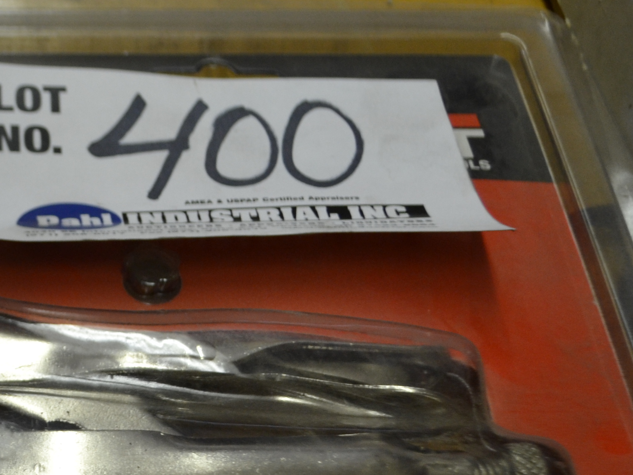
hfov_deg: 19.6
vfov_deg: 15.6
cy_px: 400
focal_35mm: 94
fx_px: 1719
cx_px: -129
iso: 450
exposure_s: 1/60
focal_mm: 24
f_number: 4
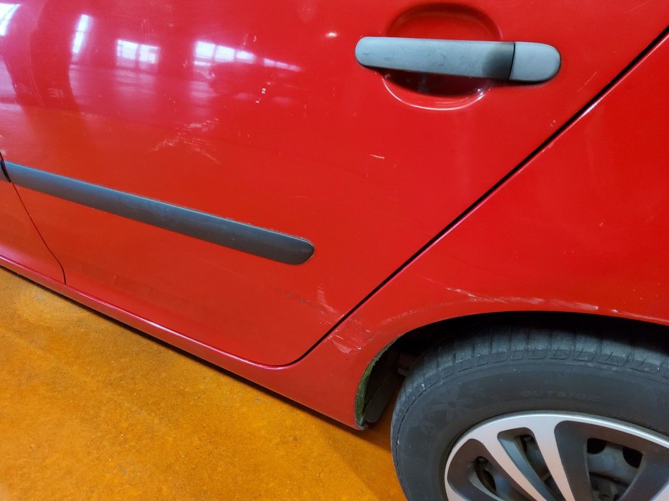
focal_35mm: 26
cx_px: 334
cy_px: 250
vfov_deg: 53.1
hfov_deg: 67.3
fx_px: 502
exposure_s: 1/50
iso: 500
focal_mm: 3.08
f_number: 2
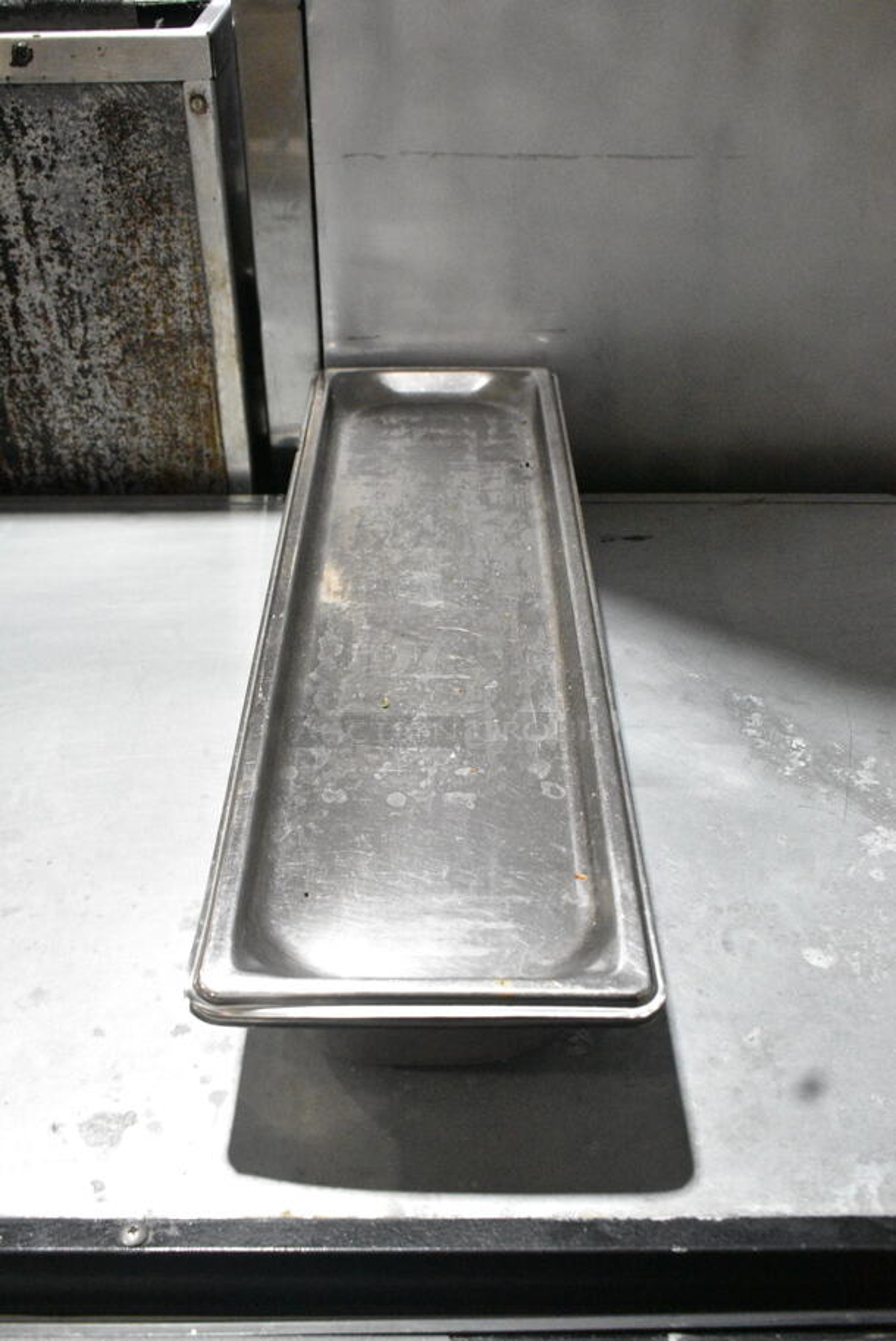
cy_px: 670
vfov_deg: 55.1
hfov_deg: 38.4
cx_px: 448
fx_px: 1286
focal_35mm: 34
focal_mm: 23
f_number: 8
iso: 6400
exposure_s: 1/320
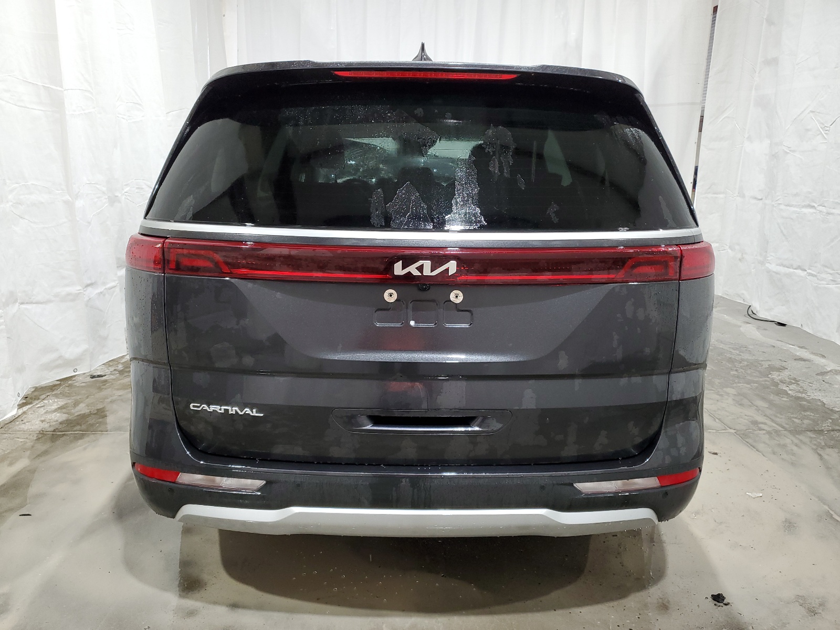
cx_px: 420
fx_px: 631
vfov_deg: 53.1
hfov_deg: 67.3
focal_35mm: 26
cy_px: 315
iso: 80
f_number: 1.5
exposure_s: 1/60.2
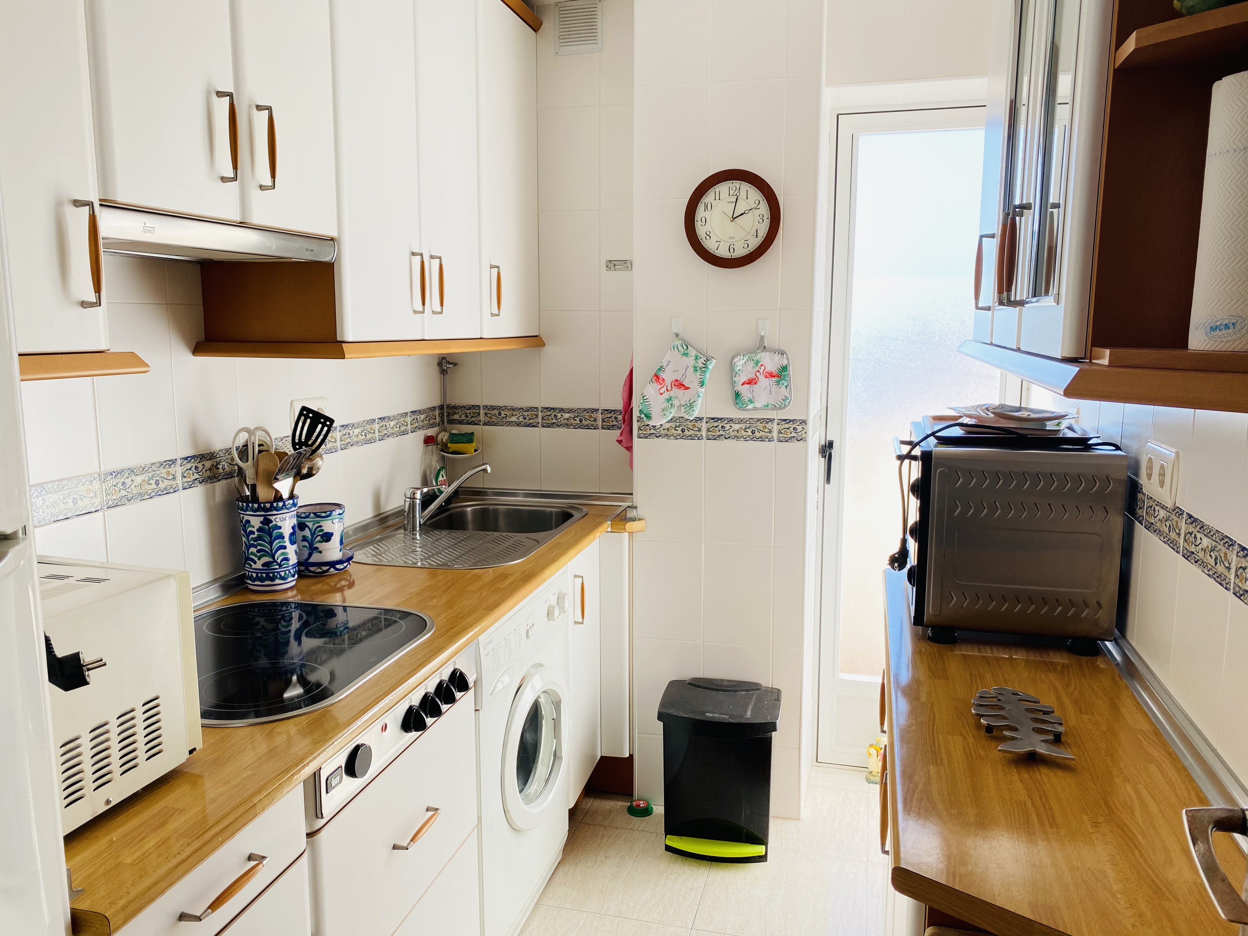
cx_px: 624
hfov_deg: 67.3
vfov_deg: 53.1
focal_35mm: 26
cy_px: 468
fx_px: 937
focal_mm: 4.25
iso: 32
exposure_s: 1/200
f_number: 1.8
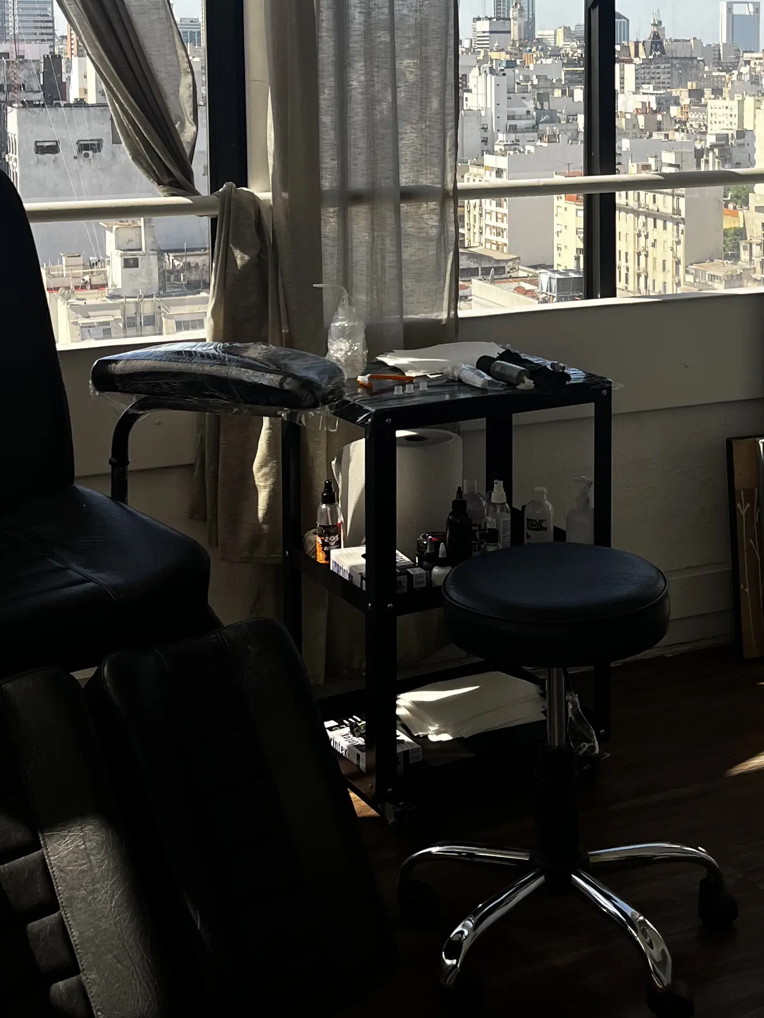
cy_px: 185
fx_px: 1648
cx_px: 539
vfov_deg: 33.2
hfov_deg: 25.9
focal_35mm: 56
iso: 50
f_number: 1.6
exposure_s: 1/1212
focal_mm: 5.1
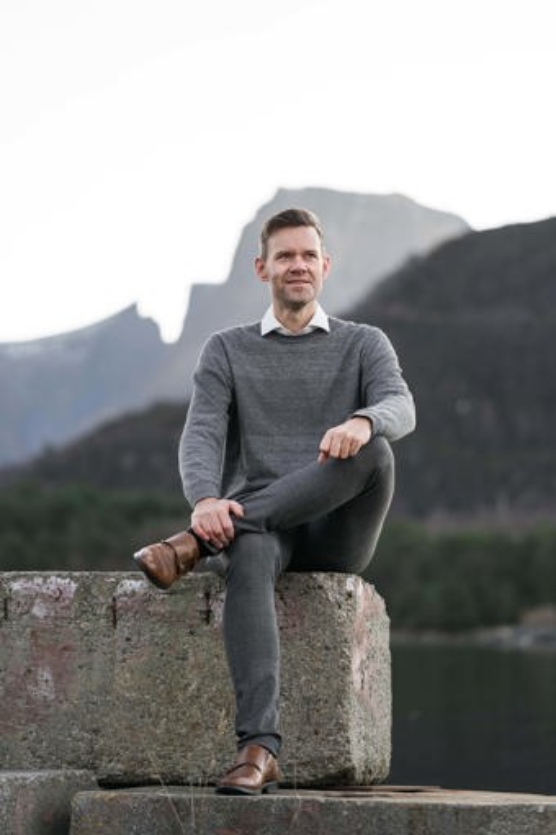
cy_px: 418
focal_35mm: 115
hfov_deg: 11.9
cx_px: 278
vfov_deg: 17.8
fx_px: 2664
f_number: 2.8
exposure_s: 1/125
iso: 100
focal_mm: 115
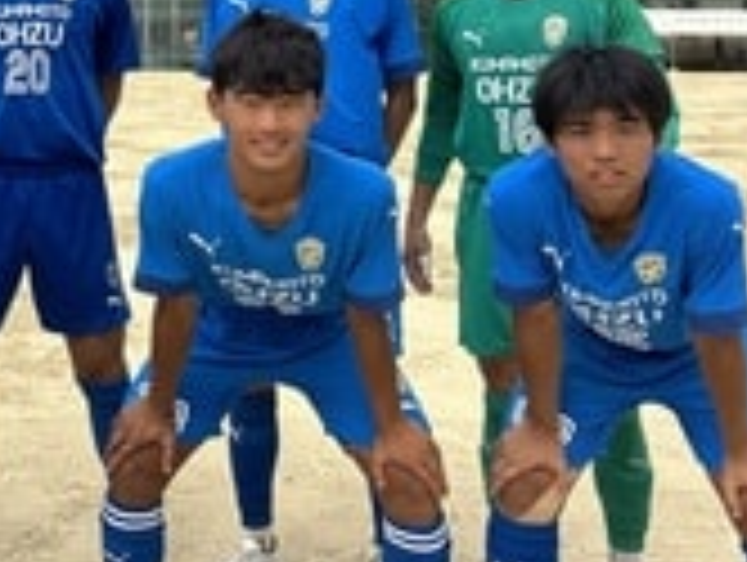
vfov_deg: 19.1
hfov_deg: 24.0
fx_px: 1621
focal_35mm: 75
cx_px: -112
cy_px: -4
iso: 50
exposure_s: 1/4274
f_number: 1.5
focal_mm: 5.7
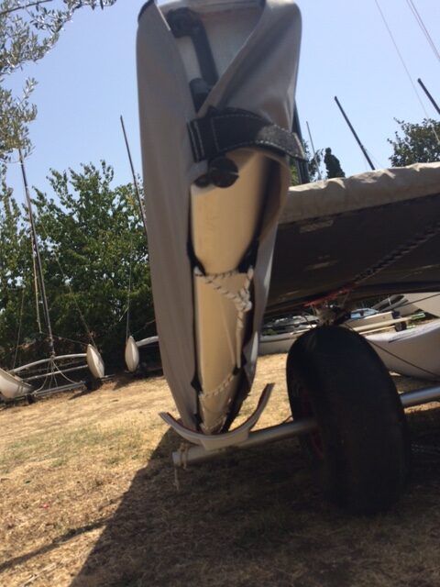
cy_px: 294
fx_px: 491
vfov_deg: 61.7
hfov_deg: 48.2
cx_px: 220
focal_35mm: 29
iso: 32
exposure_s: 1/2283
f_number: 2.2
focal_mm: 4.15
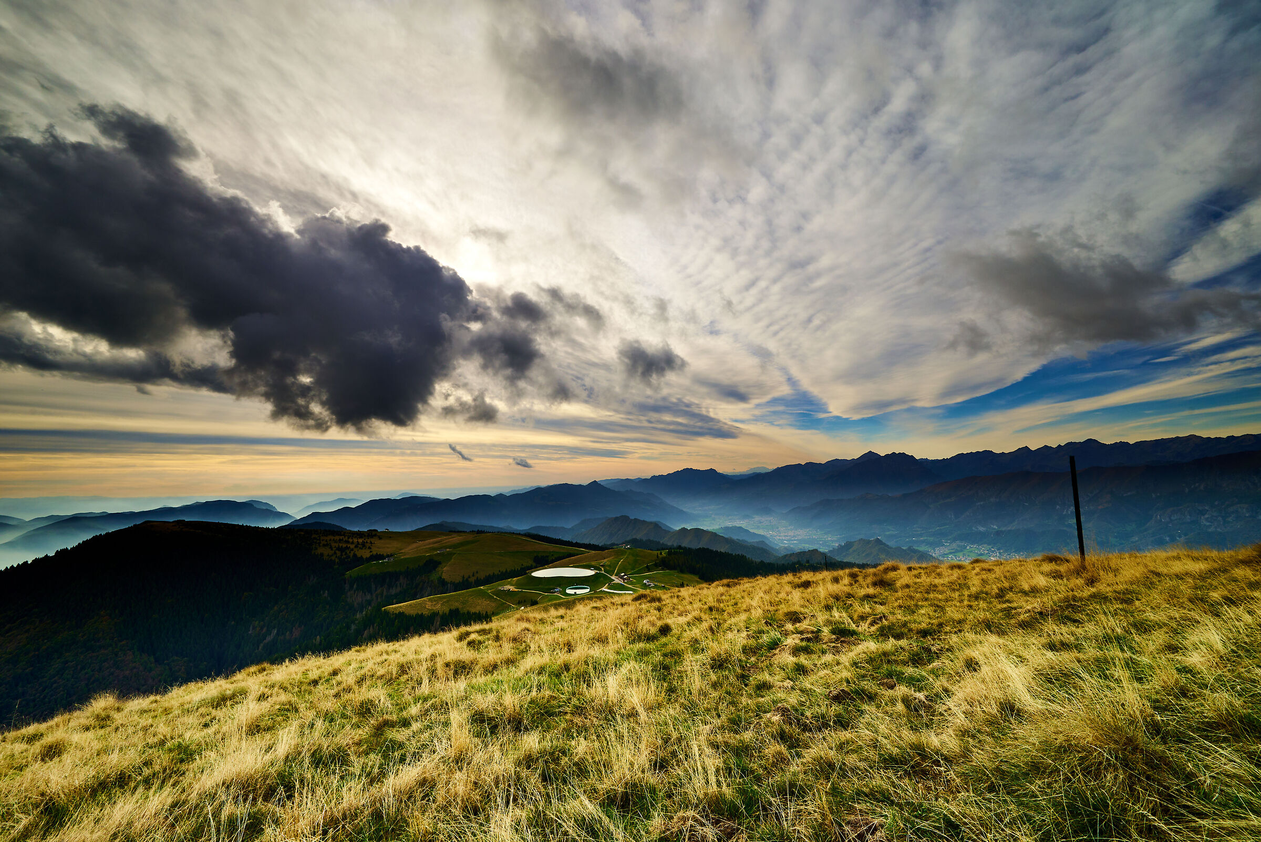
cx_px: 630
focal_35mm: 14
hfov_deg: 104.2
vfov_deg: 81.3
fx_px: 491
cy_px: 421
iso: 100
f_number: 13
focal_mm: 14
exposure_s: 1/15
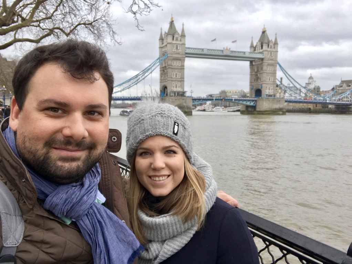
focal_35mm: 32
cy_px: 132
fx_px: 326
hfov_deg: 56.8
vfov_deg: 44.2
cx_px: 176
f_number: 2.2
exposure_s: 1/50
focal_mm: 2.87
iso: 25
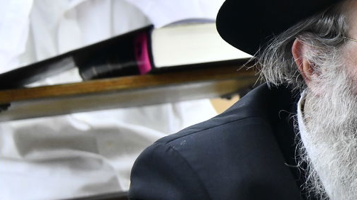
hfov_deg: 9.4
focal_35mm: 228
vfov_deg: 5.3
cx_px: 411
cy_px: 76
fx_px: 2158
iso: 2500
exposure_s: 1/160
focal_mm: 78
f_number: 5.6
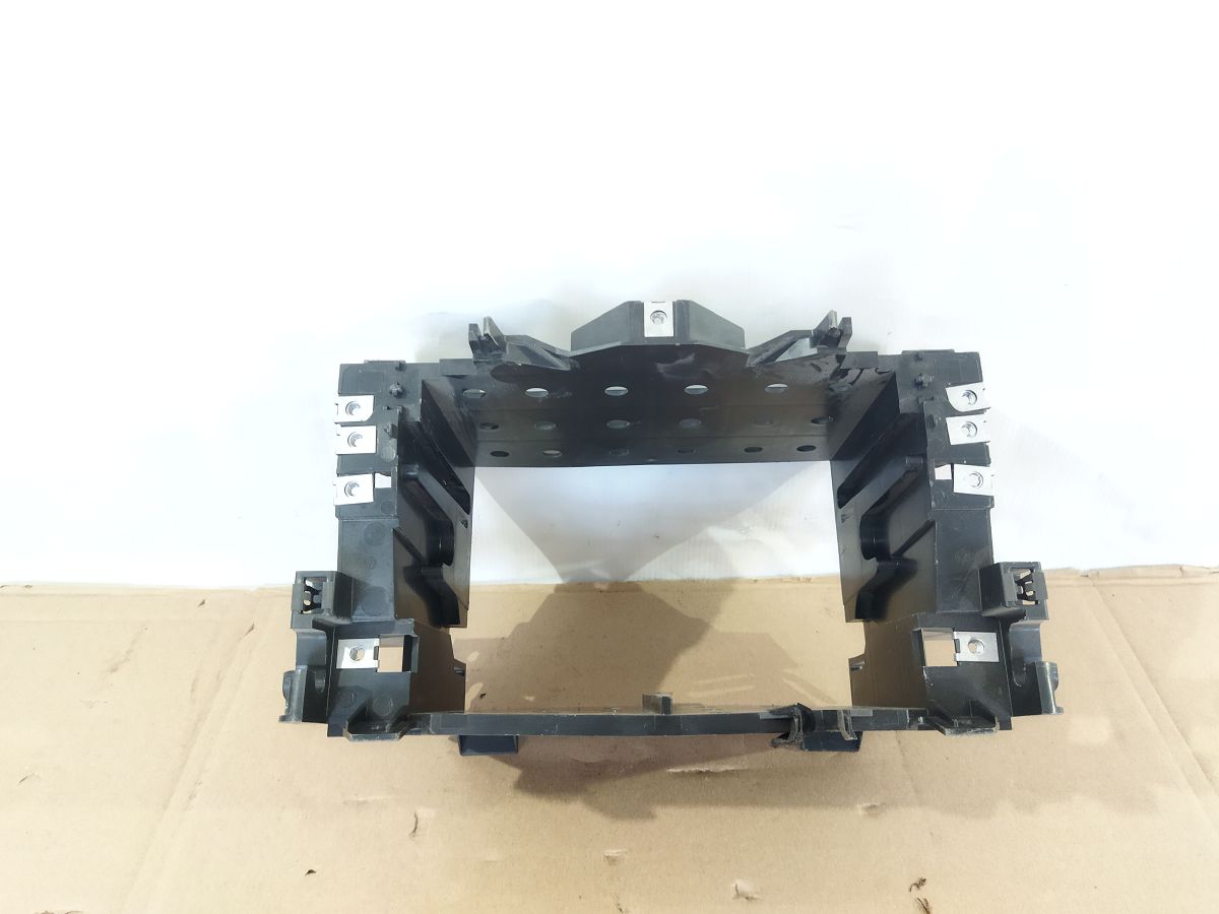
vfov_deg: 51.4
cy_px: 457
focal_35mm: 27
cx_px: 610
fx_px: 951
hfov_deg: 65.3
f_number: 1.79
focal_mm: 4.71
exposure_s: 1/50
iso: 453
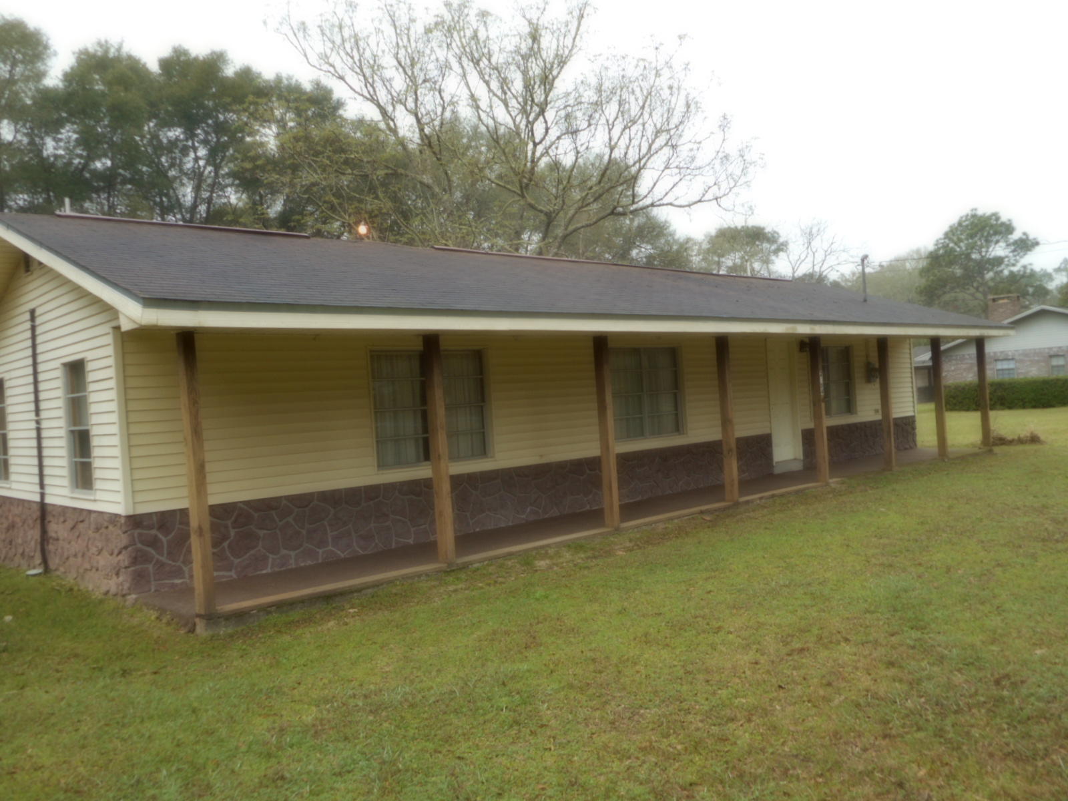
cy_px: 400
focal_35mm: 29
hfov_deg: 61.7
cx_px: 534
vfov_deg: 48.2
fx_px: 895
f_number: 4
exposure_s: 1/50
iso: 80
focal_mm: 5.2
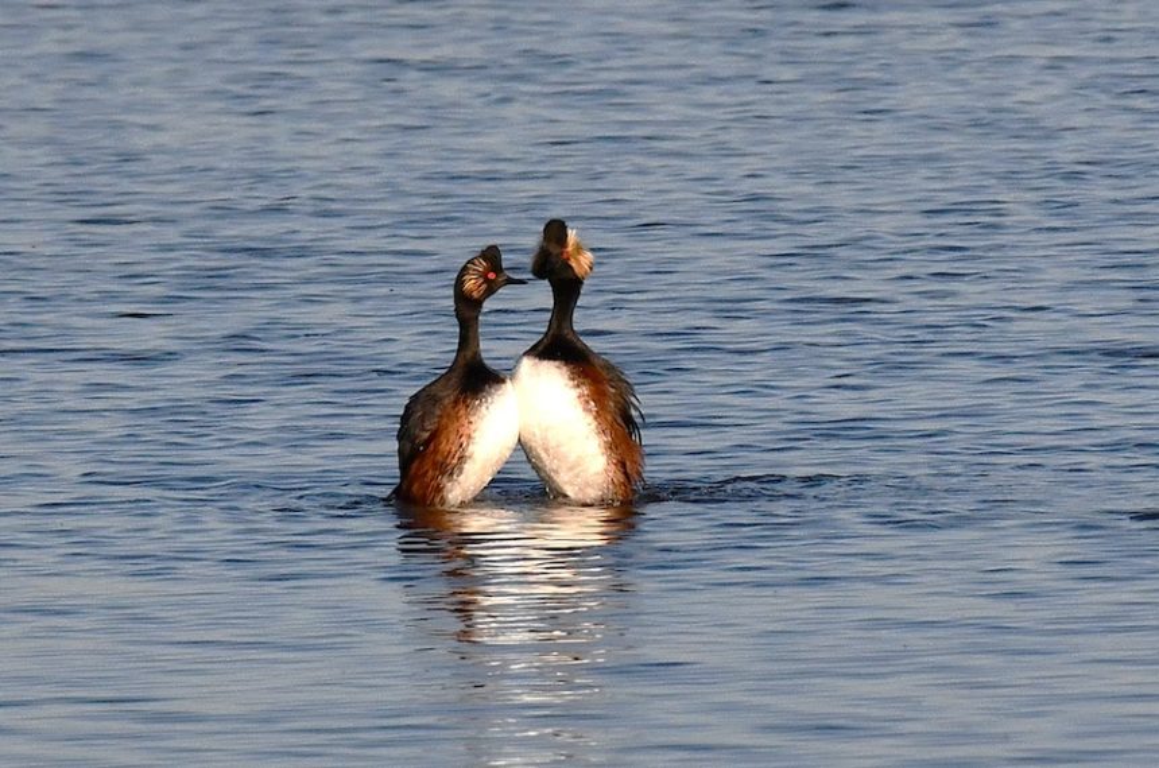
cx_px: 580
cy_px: 384
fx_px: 24101
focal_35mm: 750
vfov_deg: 1.8
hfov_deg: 2.8
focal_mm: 500
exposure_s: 1/5000
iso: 1600
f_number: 11
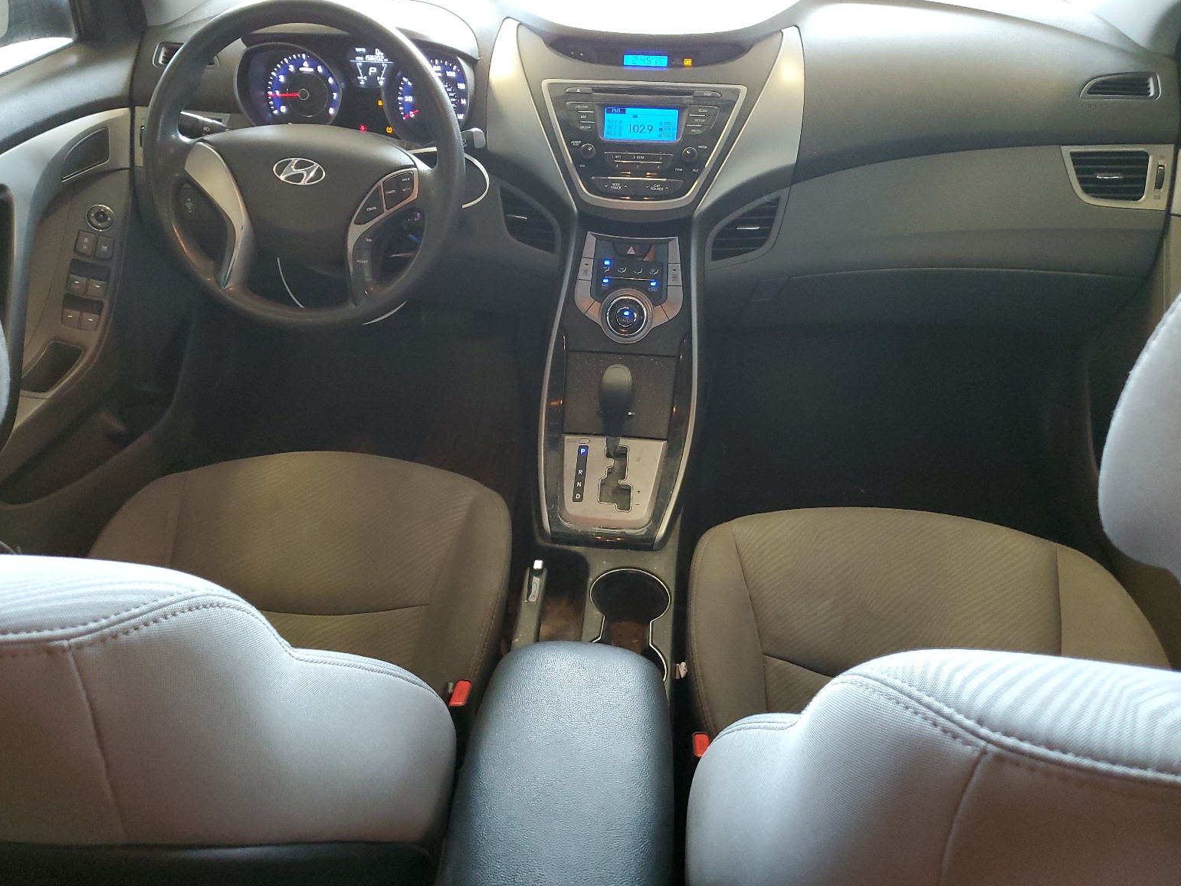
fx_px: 921
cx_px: 582
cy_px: 427
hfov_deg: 65.3
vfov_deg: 51.3
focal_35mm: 27
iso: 269
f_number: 1.5
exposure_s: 1/60.2
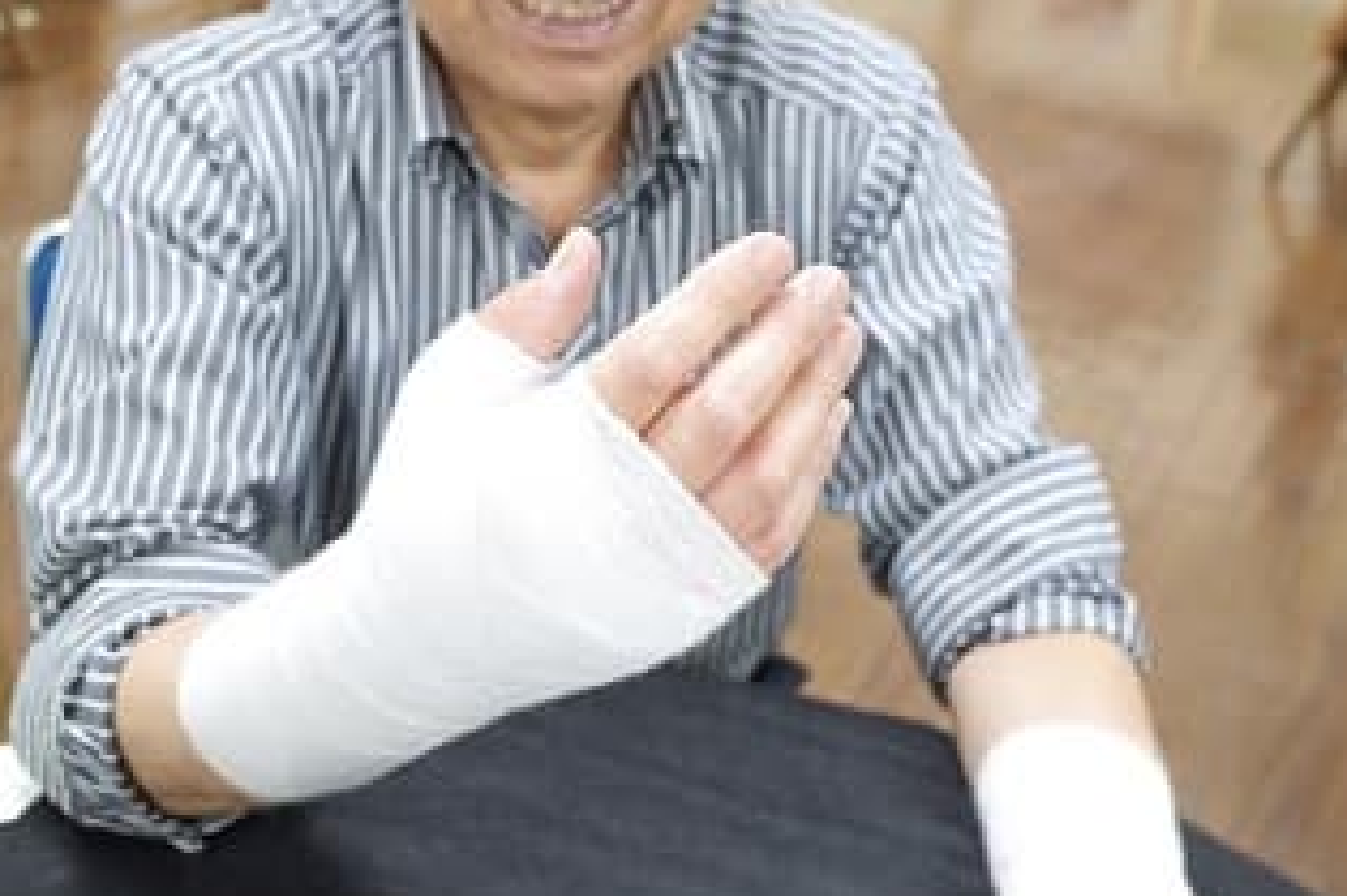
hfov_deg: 58.7
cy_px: 476
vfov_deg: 41.1
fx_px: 1197
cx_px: 676
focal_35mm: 32
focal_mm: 13.7
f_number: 2.8
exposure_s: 1/40
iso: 280
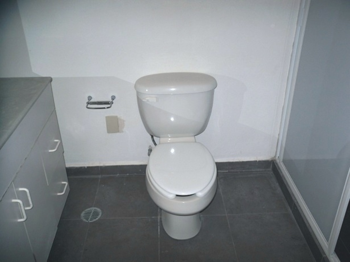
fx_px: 455
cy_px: 131
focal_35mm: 45
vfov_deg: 32.2
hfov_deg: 42.1
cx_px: 175
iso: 80
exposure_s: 1/45
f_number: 3.5
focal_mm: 6.3
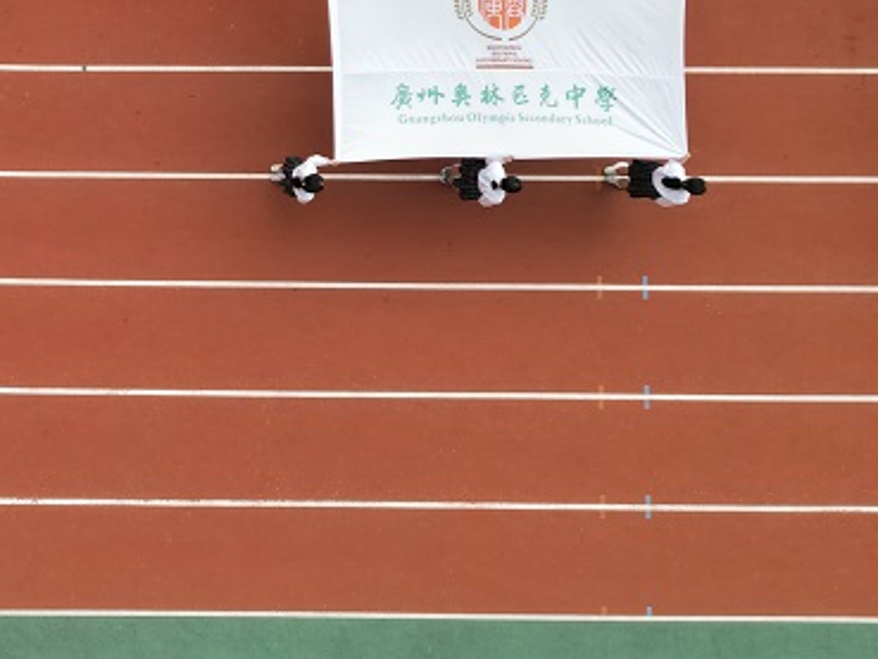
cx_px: -19
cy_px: 81
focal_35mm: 52
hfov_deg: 33.4
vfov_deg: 27.2
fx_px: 1319
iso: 200
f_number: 1.7
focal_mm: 6.72
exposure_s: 1/800
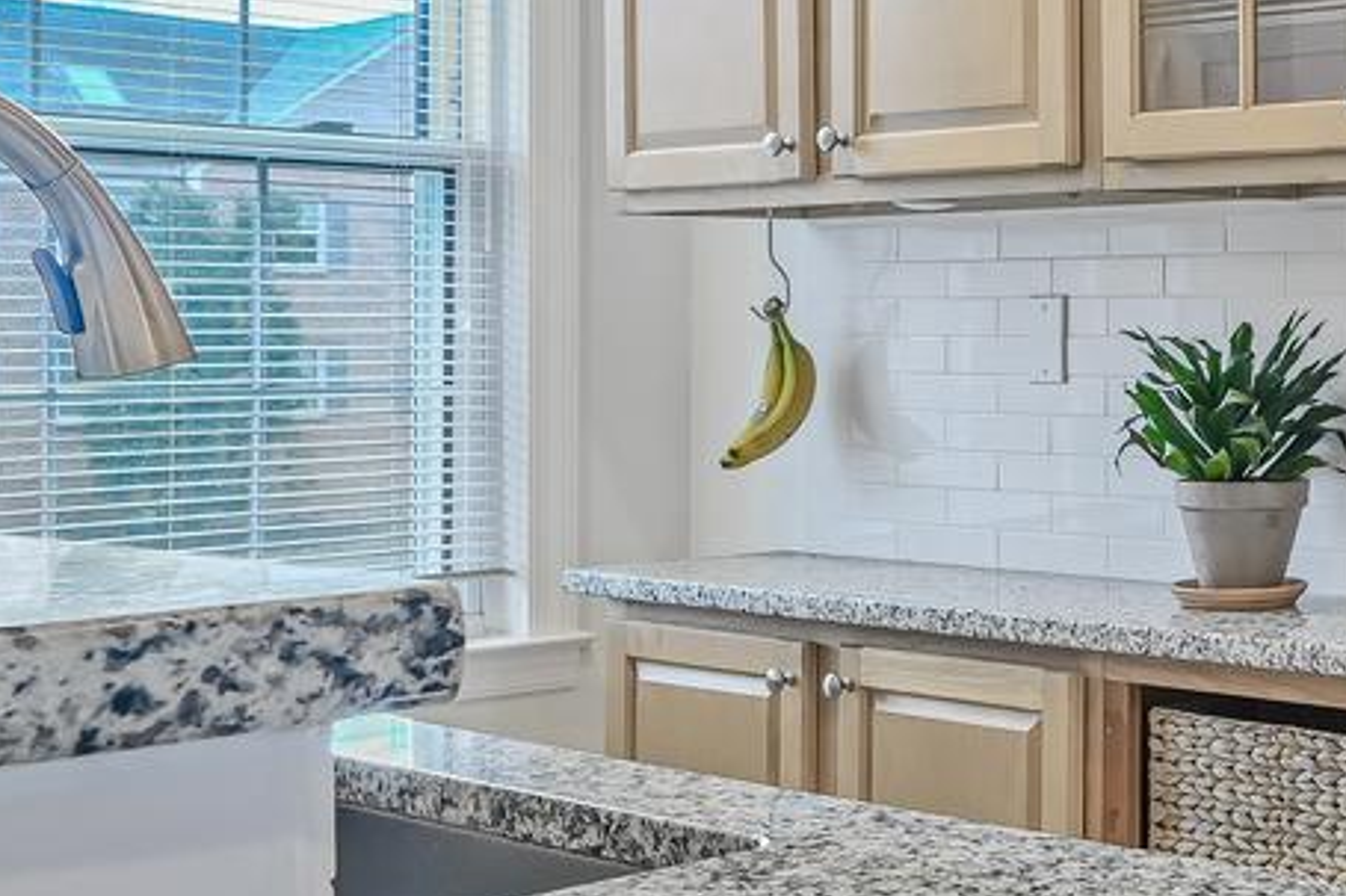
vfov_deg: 21.5
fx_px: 2355
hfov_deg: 28.4
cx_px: 1550
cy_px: 376
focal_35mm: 63
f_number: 9
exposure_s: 1/3
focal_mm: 14
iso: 200
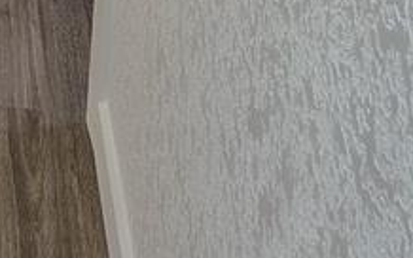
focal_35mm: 140
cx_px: -216
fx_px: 1575
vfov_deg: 7.7
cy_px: -605
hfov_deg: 14.0
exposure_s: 1/120
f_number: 1.8
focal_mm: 5.56
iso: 418
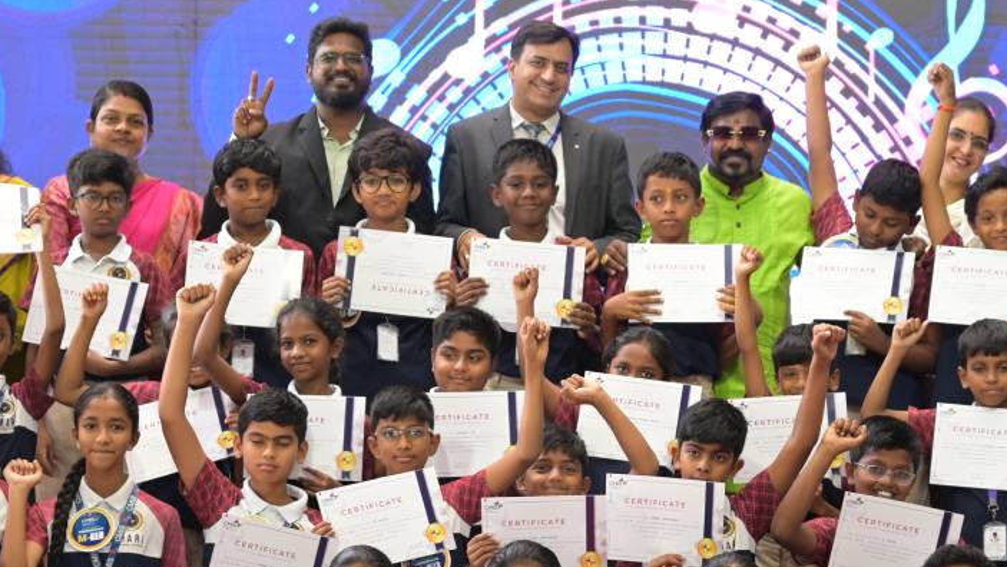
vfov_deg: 8.5
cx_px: 584
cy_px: 485
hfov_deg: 15.0
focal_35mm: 143
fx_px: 3820
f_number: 1.8
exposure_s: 1/160
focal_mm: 50
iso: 200
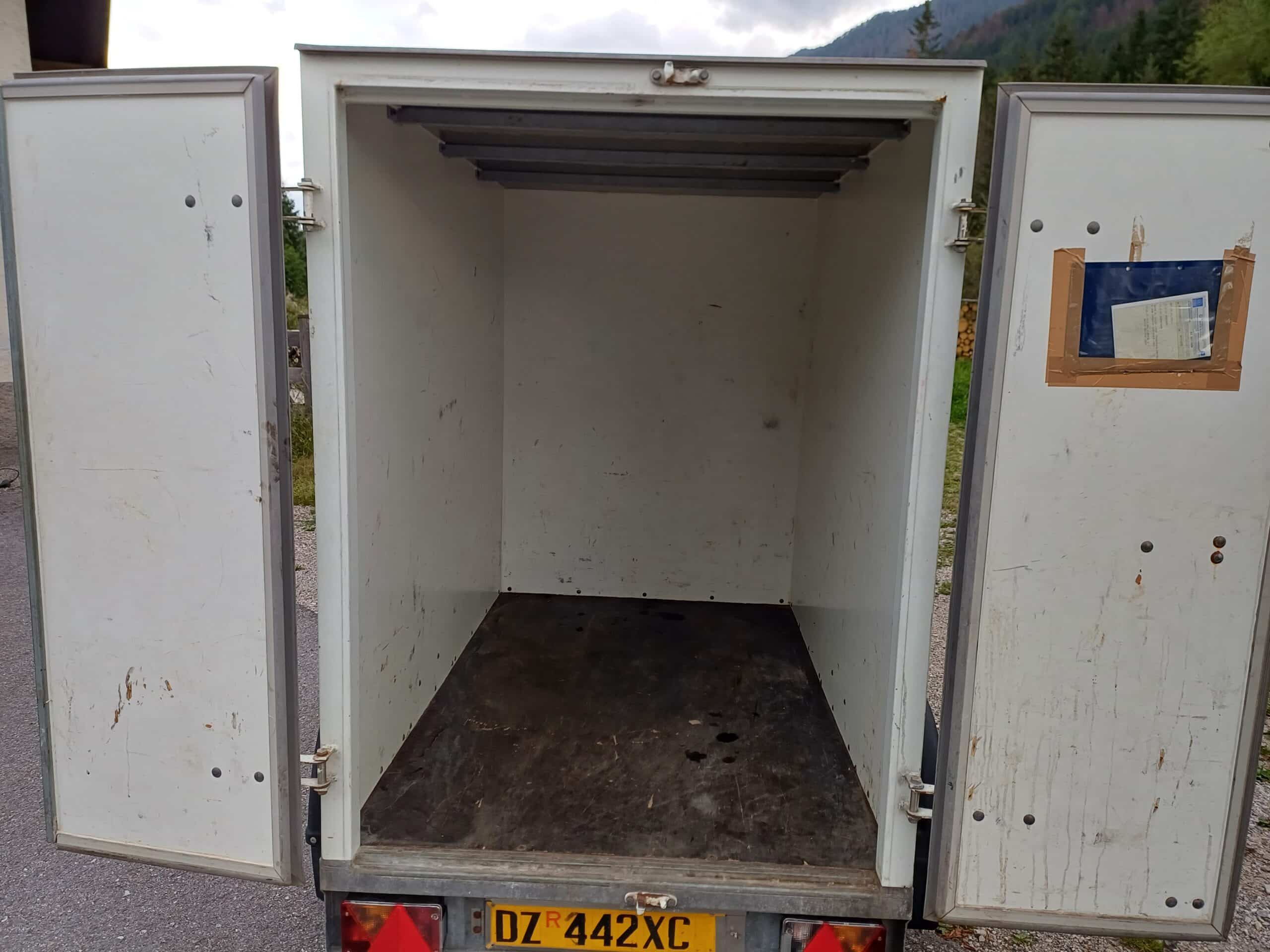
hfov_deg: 69.4
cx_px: 635
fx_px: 917
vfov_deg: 54.9
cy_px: 476
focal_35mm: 25
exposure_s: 1/100
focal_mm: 4.65
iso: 80
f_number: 1.8
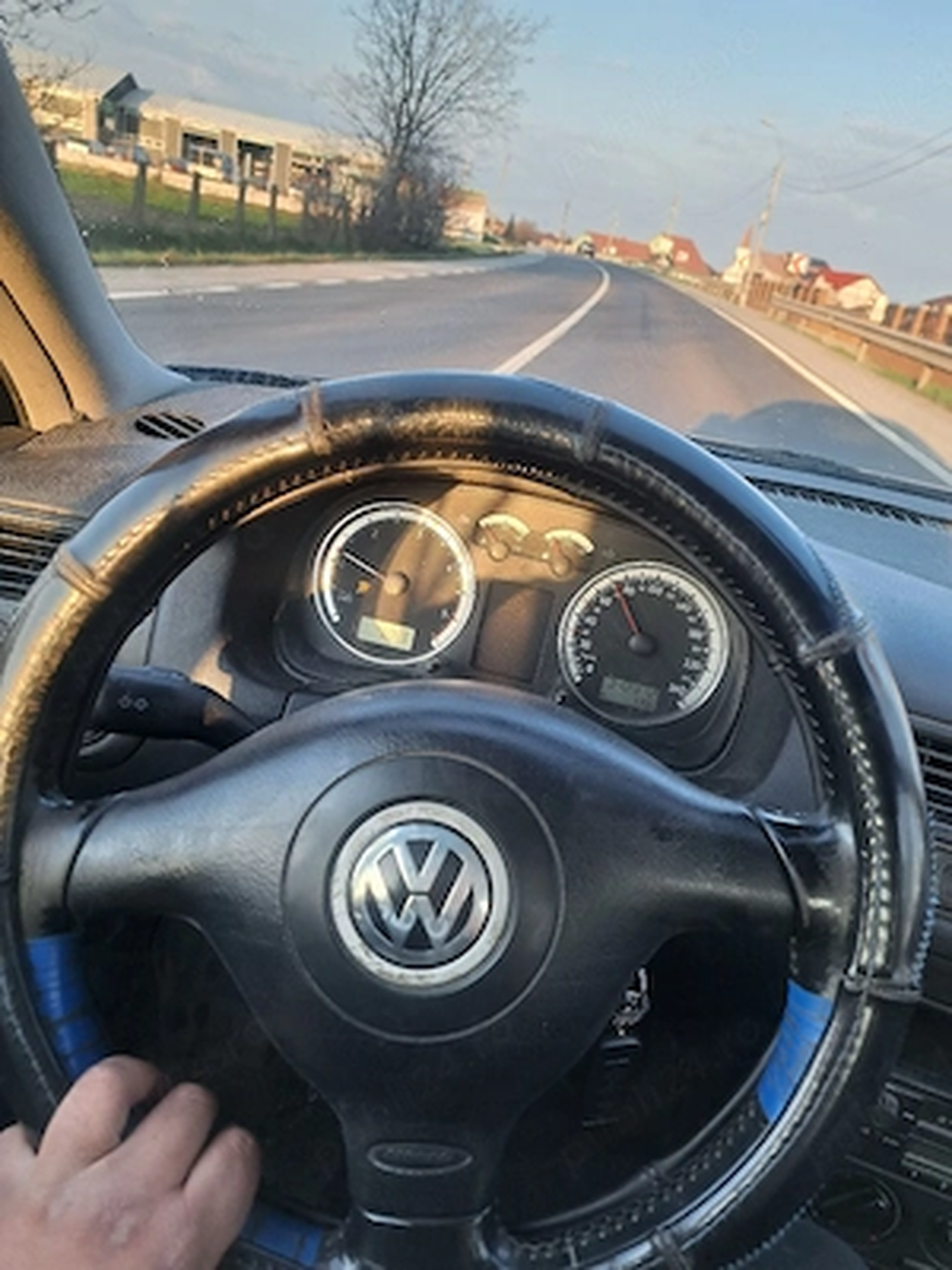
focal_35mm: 24
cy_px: 635
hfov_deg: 56.8
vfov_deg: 71.6
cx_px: 476
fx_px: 880
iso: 50
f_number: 1.8
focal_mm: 5.23
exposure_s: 1/100
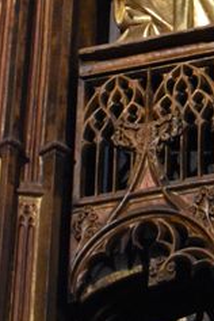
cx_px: 314
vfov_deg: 8.3
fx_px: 2171
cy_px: -144
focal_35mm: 243
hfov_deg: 5.6
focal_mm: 55
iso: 7200
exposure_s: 1/60
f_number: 5.6
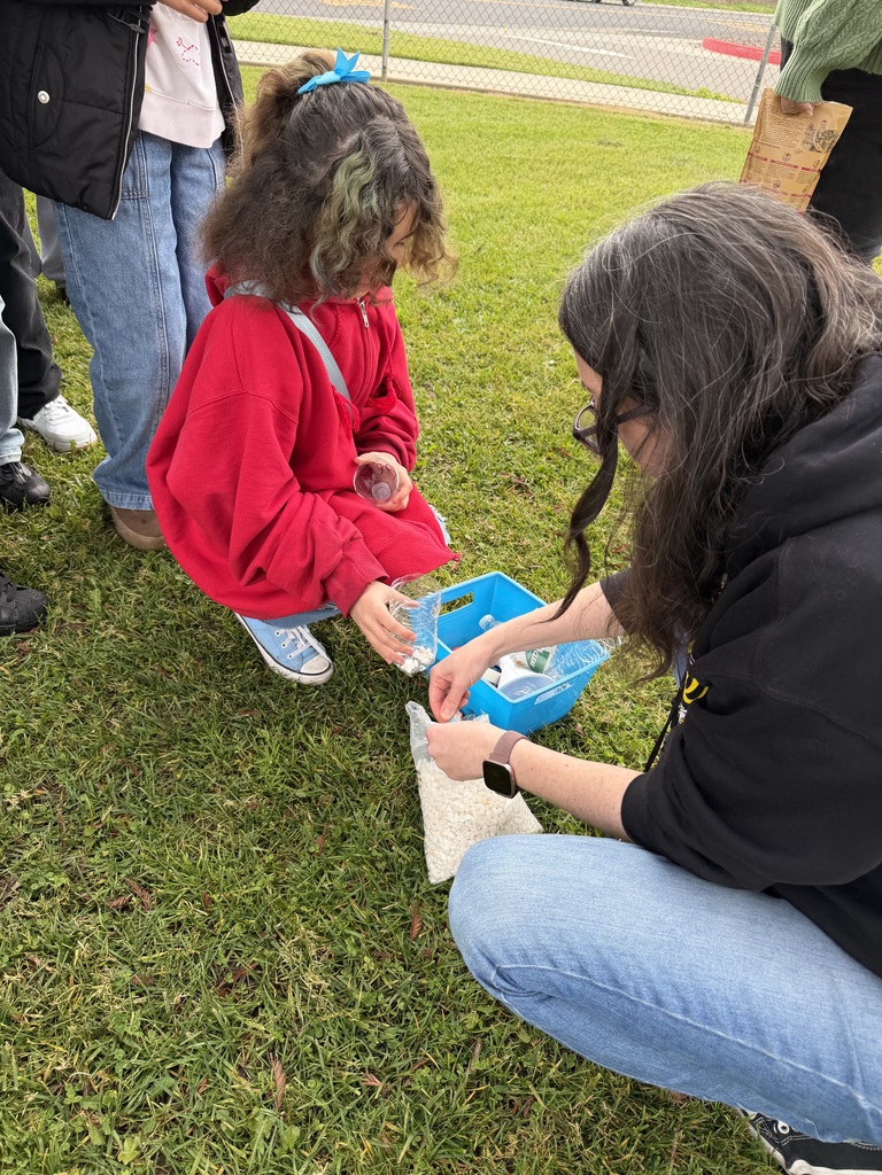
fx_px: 815
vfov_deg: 71.6
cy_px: 588
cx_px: 441
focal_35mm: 24
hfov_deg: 56.8
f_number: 1.78
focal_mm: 6.76
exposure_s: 1/345
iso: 80
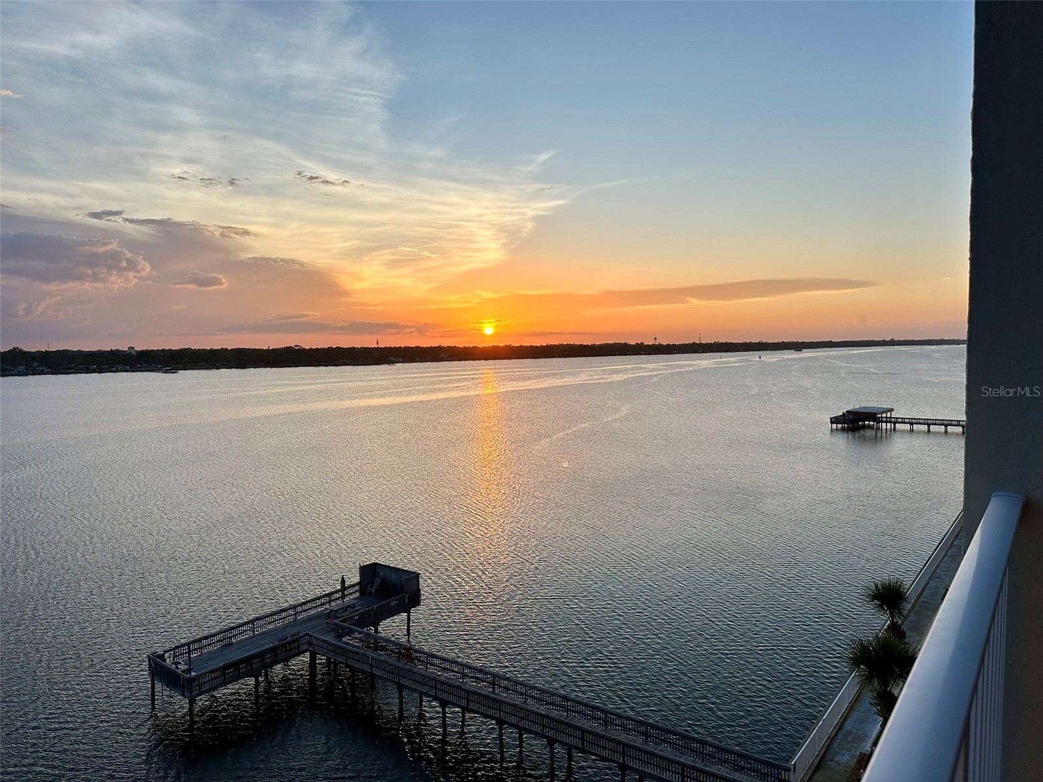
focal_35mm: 24
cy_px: 391
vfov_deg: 56.8
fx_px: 723
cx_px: 522
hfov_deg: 71.6
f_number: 1.78
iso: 80
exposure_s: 1/1812
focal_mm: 6.86
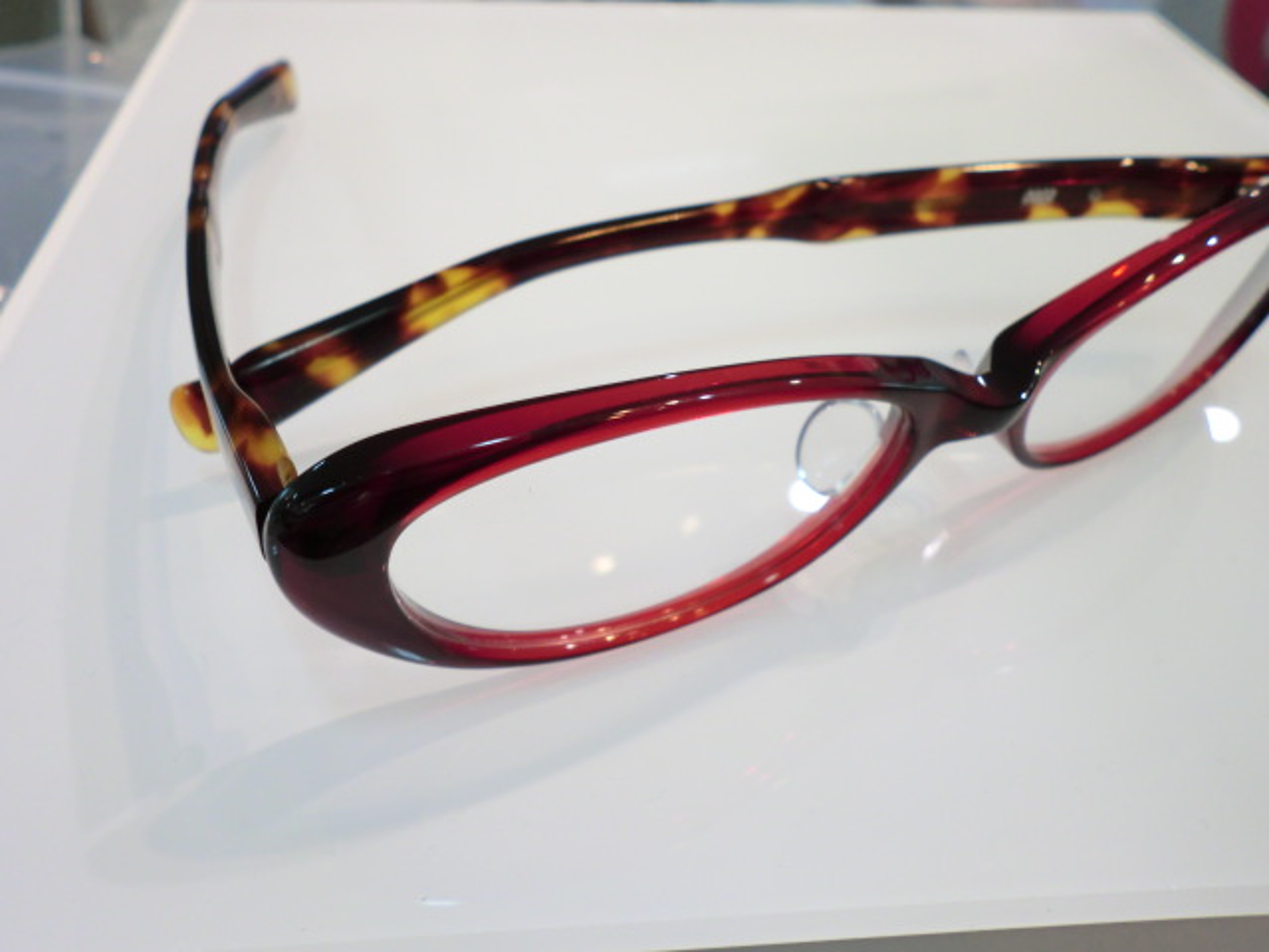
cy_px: 476
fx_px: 1173
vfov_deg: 44.2
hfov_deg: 56.8
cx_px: 634
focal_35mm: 32
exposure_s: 1/60
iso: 125
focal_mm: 5.8
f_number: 3.5
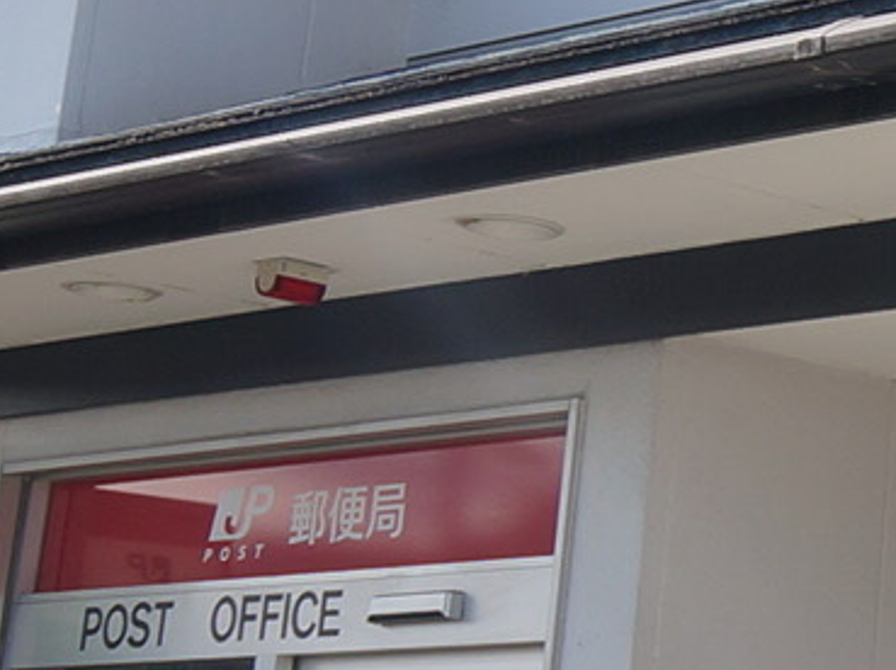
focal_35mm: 153
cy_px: 34
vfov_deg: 9.6
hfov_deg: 11.8
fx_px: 3956
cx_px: 1675
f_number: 9
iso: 100
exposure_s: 1/100
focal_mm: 16
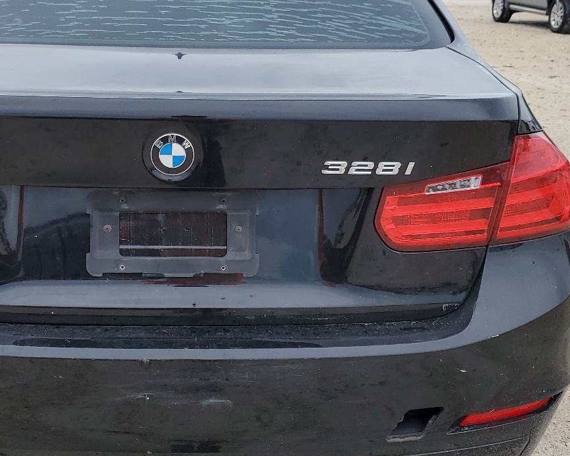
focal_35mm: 48
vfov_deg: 31.4
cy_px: 208
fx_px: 810
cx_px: 203
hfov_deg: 38.4
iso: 50
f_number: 1.5
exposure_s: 1/1667
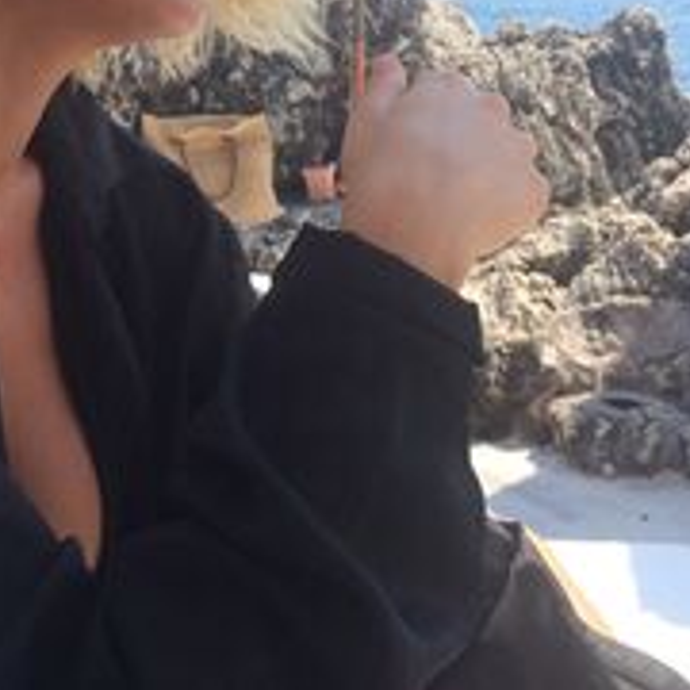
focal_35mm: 59
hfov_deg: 29.1
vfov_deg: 28.3
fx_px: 1331
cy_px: 119
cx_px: 310
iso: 32
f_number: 2.2
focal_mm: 4.12
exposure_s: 1/1026
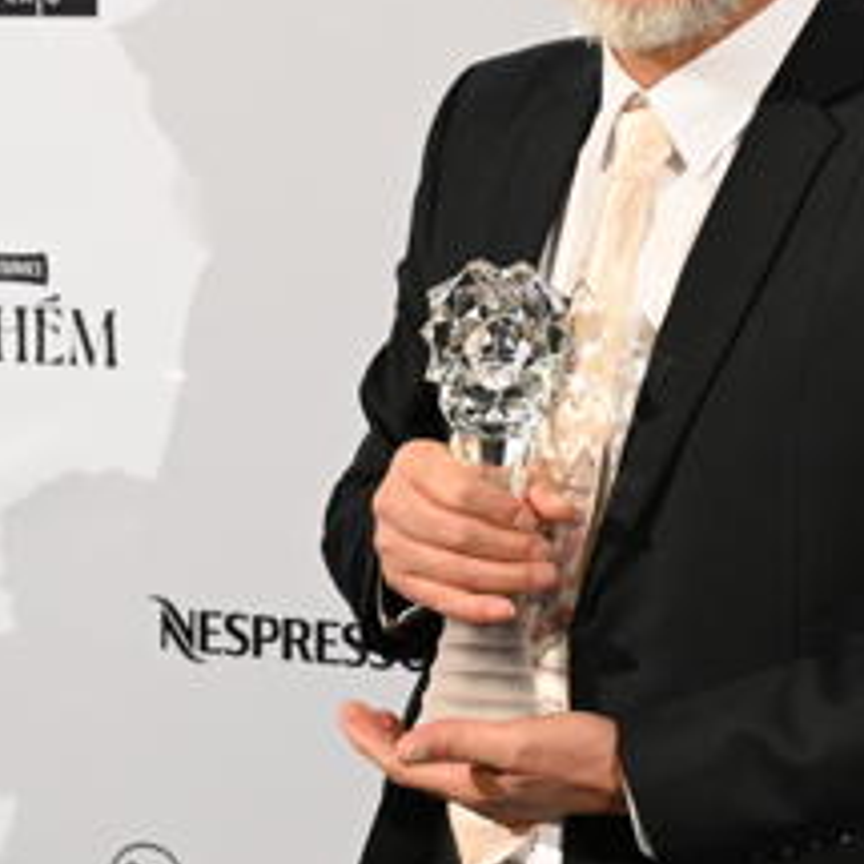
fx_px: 4631
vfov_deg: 10.7
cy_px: 426
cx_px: 547
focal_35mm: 164
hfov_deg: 10.7
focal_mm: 60
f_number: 5
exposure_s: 1/250
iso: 2500
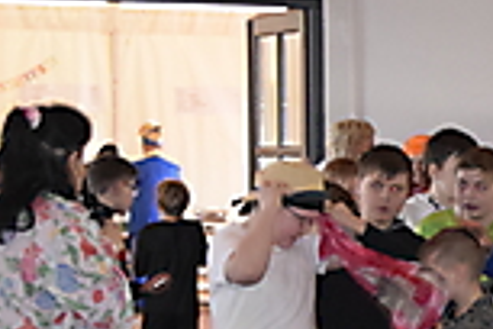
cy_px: 400
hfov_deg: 8.9
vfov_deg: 6.1
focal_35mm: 223
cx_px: 815
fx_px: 3054
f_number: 4.5
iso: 3200
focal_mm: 38
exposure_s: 1/60
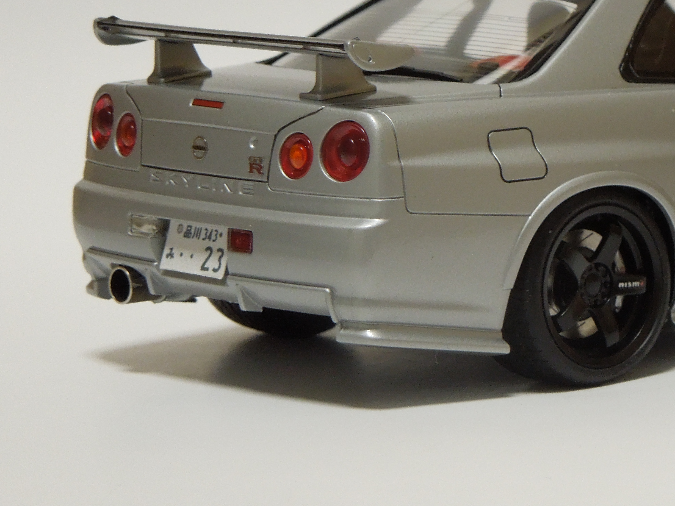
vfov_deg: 8.9
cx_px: 620
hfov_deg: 11.7
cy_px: 127
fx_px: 3256
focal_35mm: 167
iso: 400
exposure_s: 1/25
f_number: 4.6
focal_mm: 16
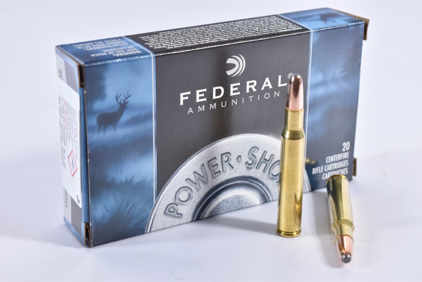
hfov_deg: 24.6
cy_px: 141
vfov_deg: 16.6
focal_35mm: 82
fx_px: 967
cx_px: 211
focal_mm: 55
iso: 640
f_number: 5.6
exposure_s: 1/40
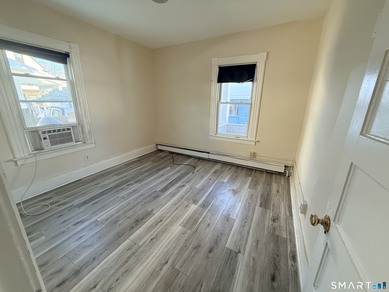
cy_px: 146
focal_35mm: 14
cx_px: 194
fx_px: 157
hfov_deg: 102.1
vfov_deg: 85.7
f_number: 2.2
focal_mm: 2.22
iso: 200
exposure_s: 1/99
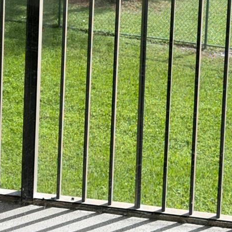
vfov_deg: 15.1
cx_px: 23
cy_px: -49
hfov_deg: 15.5
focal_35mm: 111
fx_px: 842
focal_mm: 6.76
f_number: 1.78
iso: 50
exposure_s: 1/1575
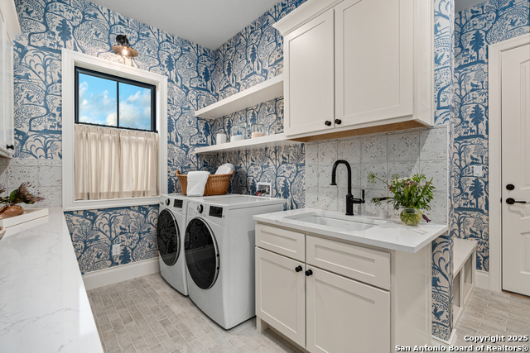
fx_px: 236
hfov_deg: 96.7
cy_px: 176
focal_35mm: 16
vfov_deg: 73.8
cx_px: 265
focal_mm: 16
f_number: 8
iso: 400
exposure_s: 1/3
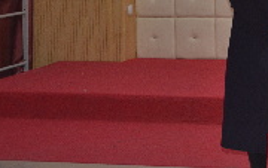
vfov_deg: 10.5
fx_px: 892
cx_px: 398
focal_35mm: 122
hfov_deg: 15.8
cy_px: -62
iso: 800
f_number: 3.8
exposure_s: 1/60
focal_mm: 24
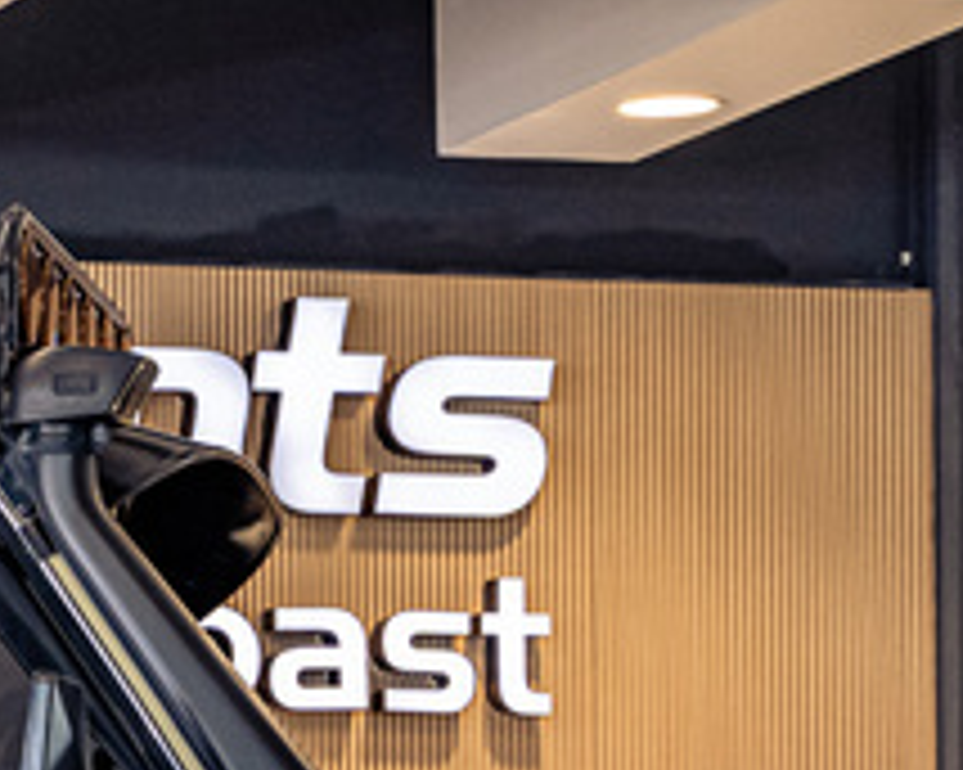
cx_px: -452
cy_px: 1094
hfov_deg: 8.1
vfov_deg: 6.6
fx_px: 6638
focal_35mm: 233
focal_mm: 52
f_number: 4
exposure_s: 1/125
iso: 800
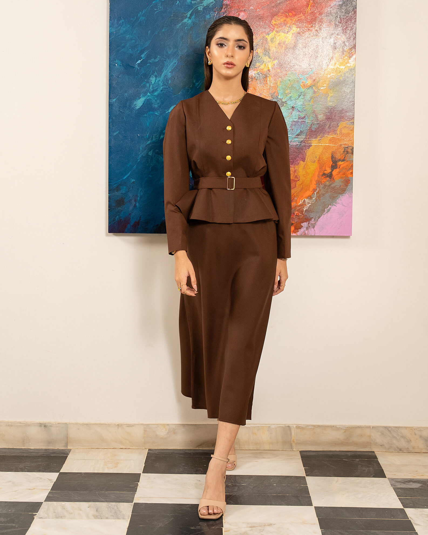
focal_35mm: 57
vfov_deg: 32.8
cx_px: 209
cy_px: 221
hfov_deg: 26.6
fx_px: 906
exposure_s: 1/125
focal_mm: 47.2
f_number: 2.8
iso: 1000
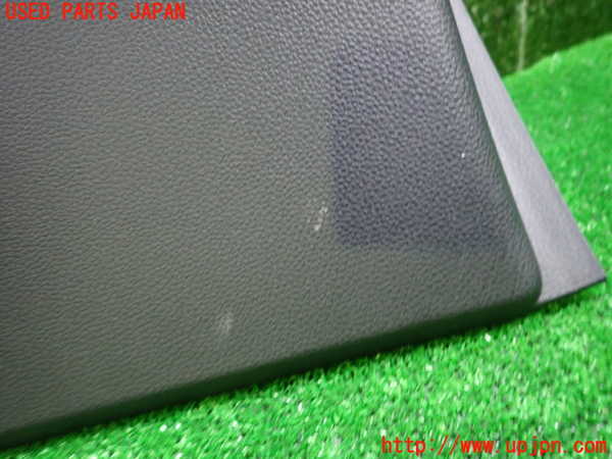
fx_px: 442
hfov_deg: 69.4
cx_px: 306
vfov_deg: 54.9
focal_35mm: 25
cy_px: 230
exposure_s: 1/30
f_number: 2
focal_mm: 4.5
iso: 800
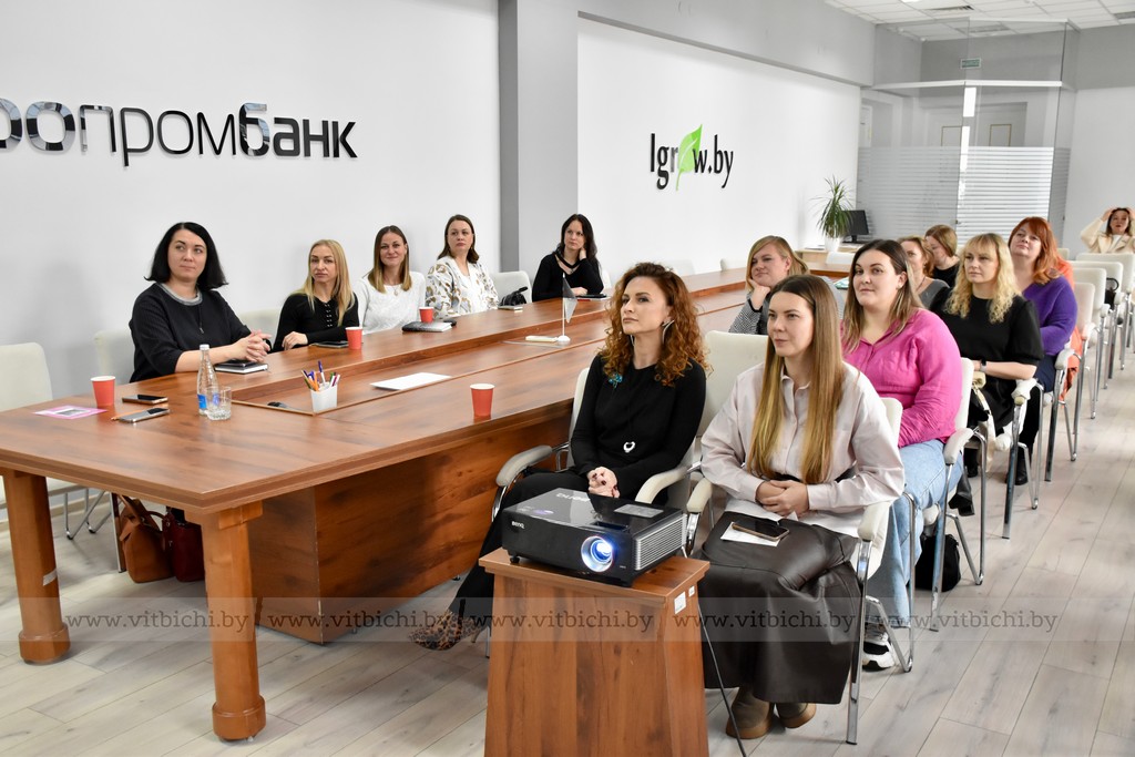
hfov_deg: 55.1
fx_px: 1088
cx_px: 568
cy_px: 378
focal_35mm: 34
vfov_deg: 38.4
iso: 2500
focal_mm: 23
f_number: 4.5
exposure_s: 1/100
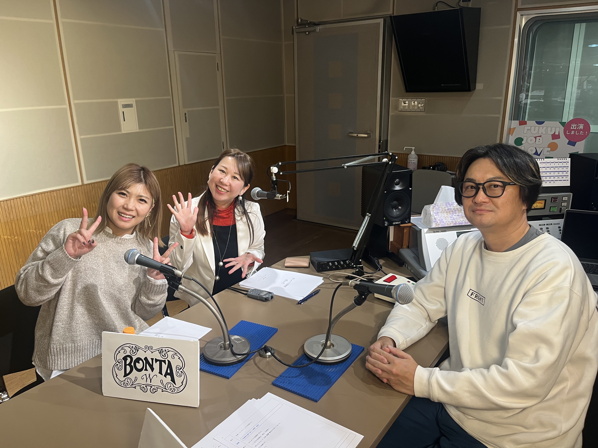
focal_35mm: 26
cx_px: 299
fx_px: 449
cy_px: 224
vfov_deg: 53.1
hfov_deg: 67.3
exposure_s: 1/60
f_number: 1.6
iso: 125
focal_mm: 5.1
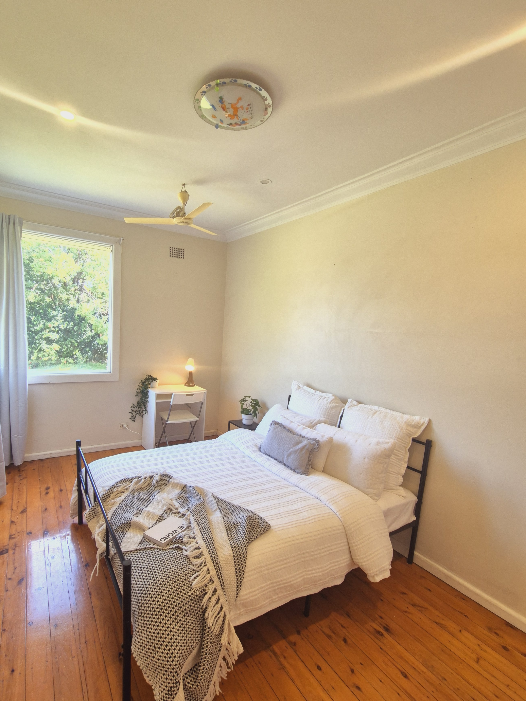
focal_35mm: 15
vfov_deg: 98.1
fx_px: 304
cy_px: 365
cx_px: 226
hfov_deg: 81.3
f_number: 2.2
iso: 80
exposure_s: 1/50
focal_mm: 2.2
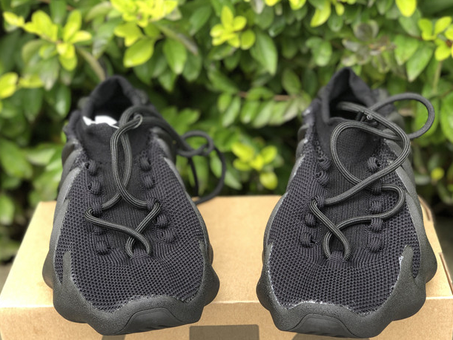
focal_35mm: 63
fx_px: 824
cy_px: 197
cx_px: 219
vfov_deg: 23.3
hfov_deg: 30.7
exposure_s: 1/120
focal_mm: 6
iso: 32
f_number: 2.4
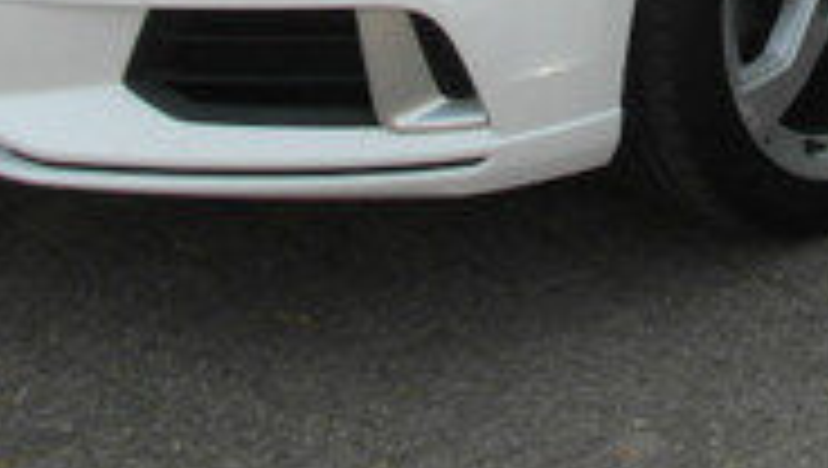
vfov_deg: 7.5
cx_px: 860
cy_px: -459
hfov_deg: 13.6
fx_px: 3407
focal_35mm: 155
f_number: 5.2
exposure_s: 1/125
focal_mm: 6.8
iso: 80
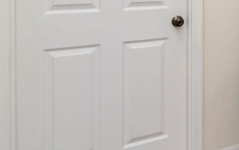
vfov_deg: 25.7
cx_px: 311
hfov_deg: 32.8
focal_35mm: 45
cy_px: -26
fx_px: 296
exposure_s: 1/160
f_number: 6.3
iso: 1000
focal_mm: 11
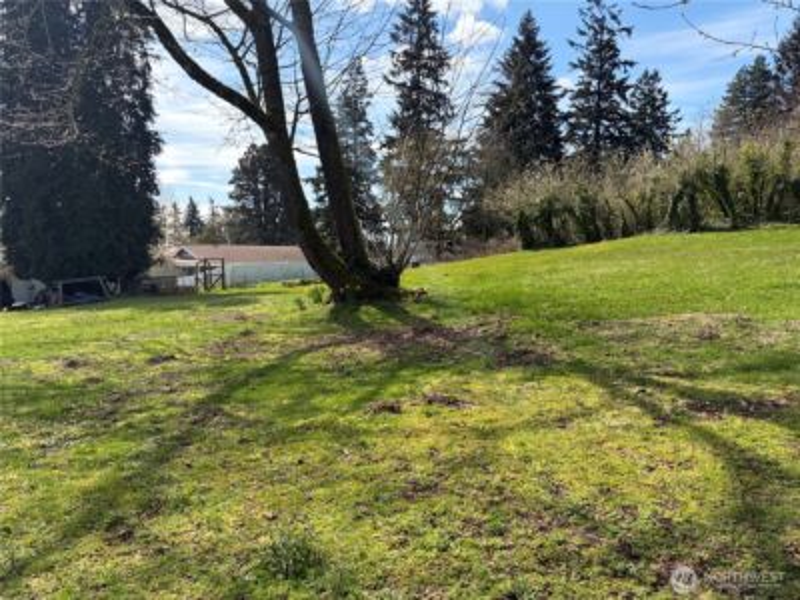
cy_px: 300
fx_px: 601
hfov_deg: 67.3
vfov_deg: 53.1
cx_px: 400
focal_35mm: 26
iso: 64
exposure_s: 1/2141
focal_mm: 5.96
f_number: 1.6
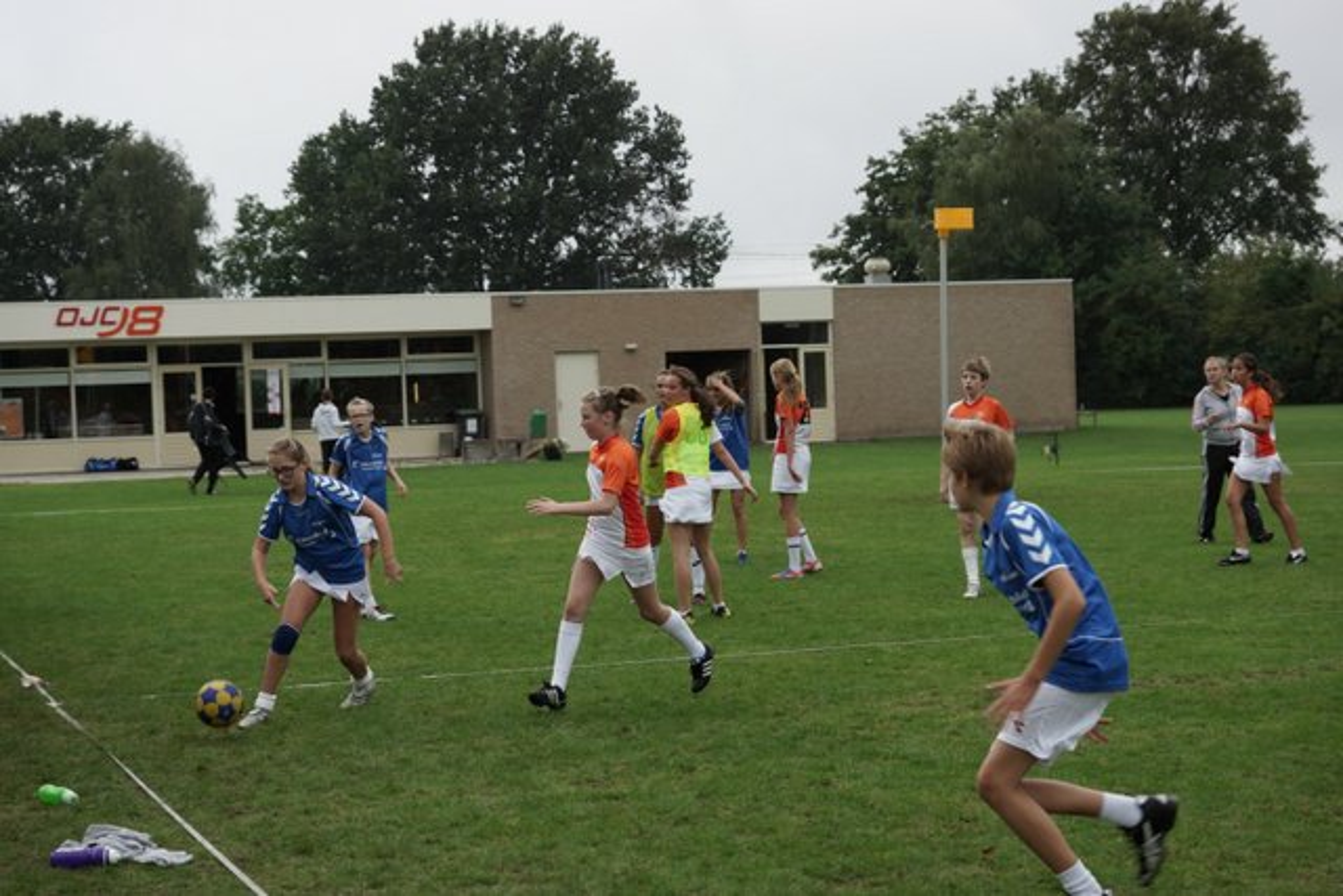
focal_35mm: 75
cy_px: 448
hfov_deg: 27.0
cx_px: 672
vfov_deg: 18.2
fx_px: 2798
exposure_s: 1/250
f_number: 3.2
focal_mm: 50
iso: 100
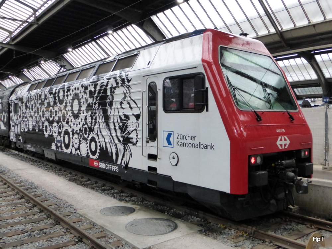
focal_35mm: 31
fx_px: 297
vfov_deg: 45.4
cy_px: 124
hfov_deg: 58.4
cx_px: 166
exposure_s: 1/50
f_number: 3.6
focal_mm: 5.4
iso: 800
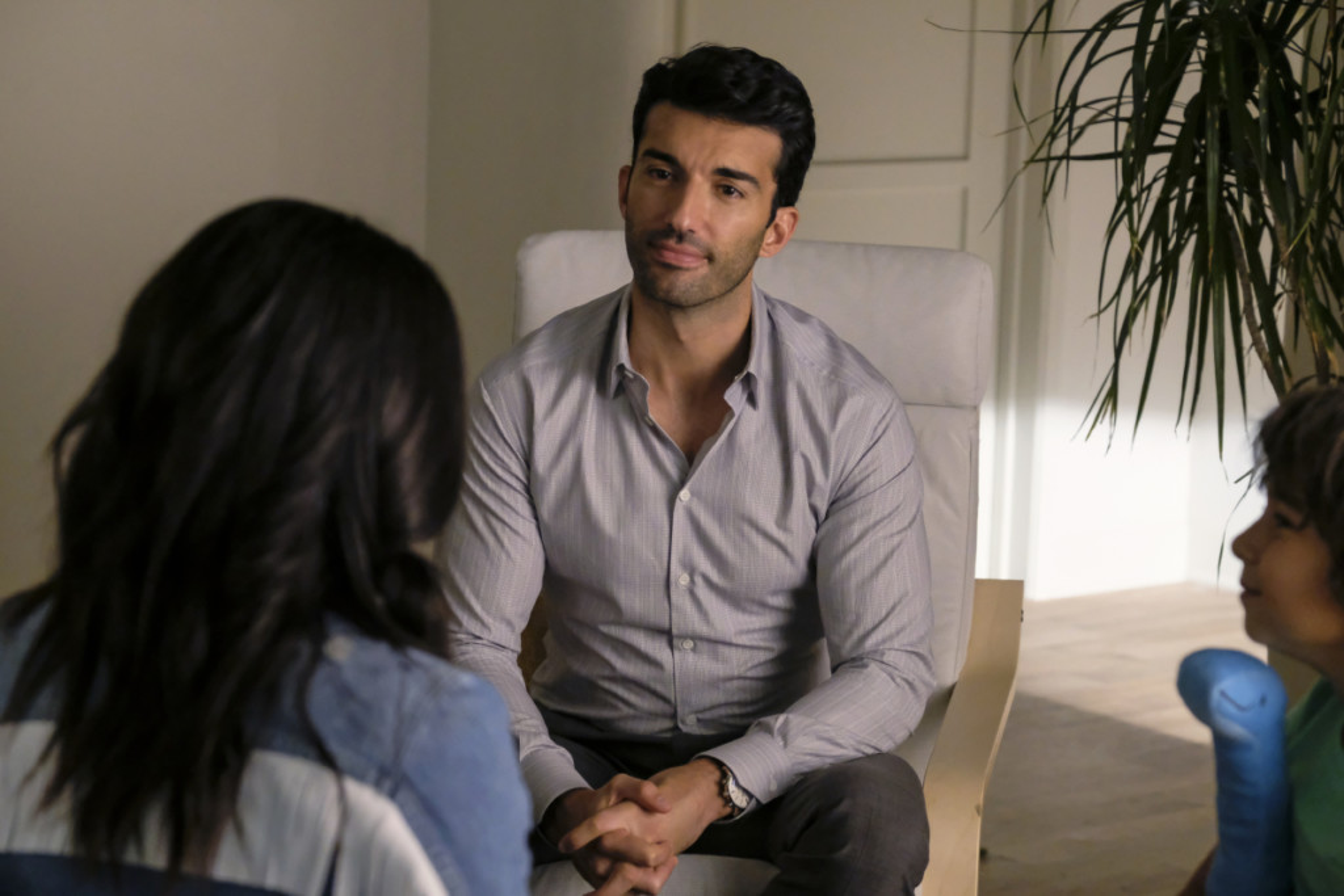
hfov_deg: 19.8
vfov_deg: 13.3
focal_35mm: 103
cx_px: 672
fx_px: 3846
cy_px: 448
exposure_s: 1/125
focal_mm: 68.7
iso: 8000
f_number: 4
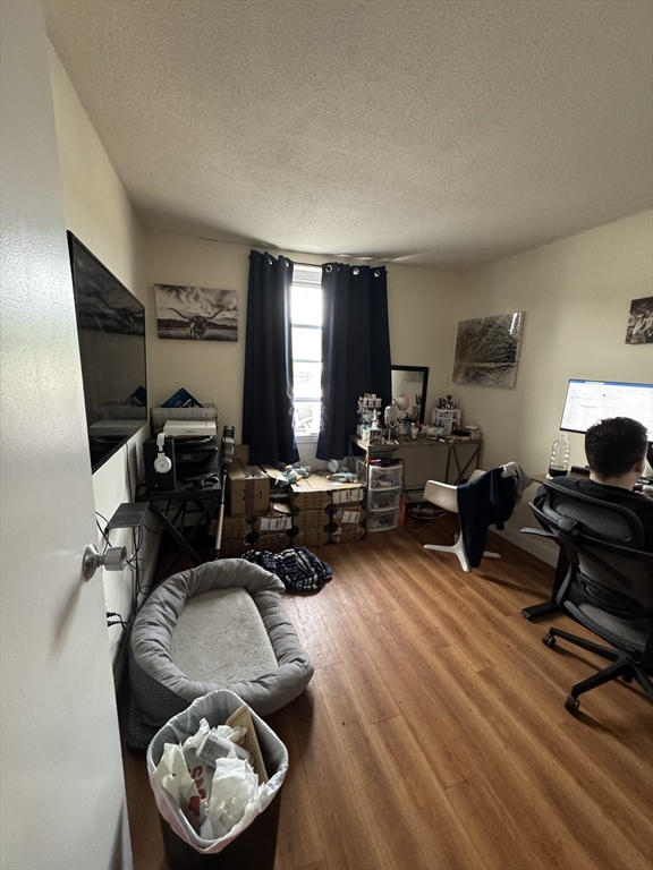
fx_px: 352
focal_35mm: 14
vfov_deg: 102.1
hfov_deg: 85.7
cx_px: 326
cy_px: 435
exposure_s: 1/60
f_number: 2.2
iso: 800
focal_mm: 2.22
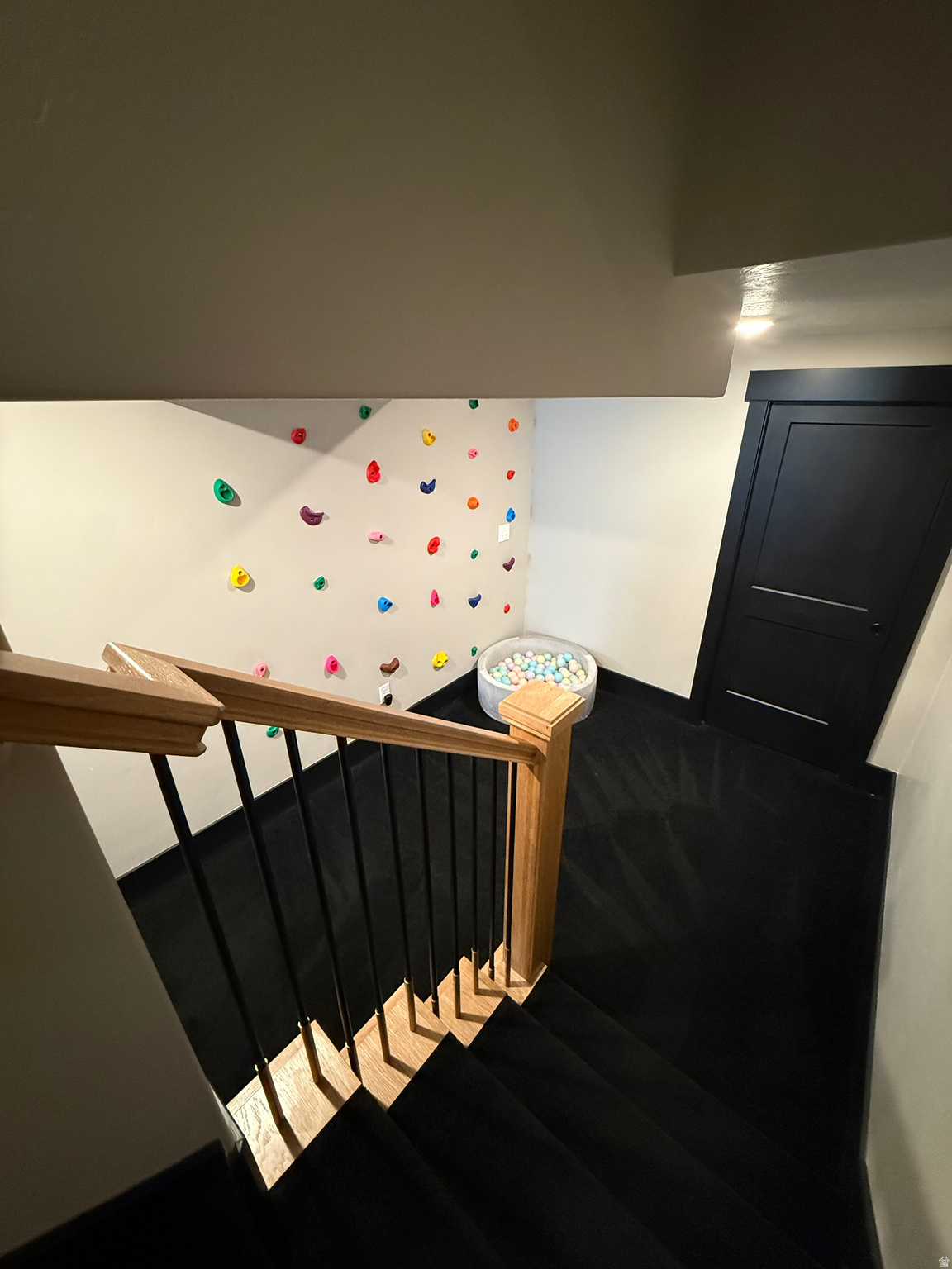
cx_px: 476
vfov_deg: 102.1
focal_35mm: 14
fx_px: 513
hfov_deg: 85.7
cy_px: 634
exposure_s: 1/60
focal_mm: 2.22
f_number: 2.2
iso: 800
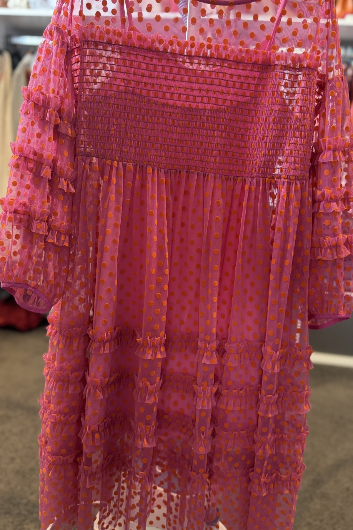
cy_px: 258
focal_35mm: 29
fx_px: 427
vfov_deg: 63.6
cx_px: 186
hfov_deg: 44.9
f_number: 1.78
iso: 320
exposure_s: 1/50
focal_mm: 6.76
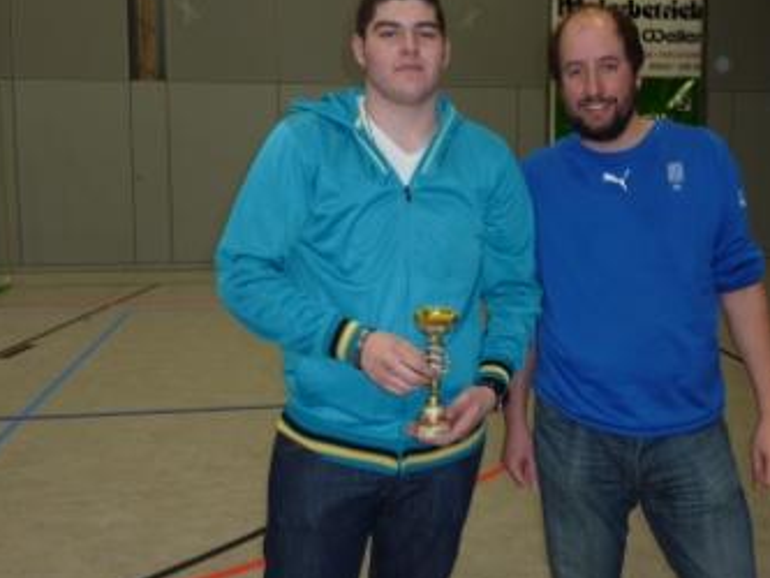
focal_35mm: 39
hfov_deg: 47.2
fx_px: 868
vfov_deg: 36.7
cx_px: 506
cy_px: 240
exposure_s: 1/30
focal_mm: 4.7
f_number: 3.4
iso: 100
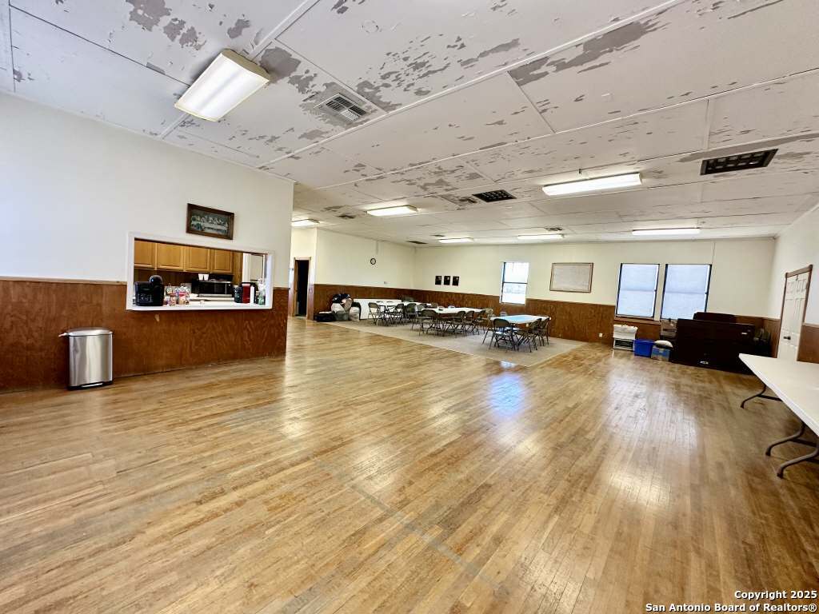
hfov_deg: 102.1
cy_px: 307
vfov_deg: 85.7
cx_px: 410
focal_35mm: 14
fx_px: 331
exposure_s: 1/120
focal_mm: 2.22
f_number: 2.2
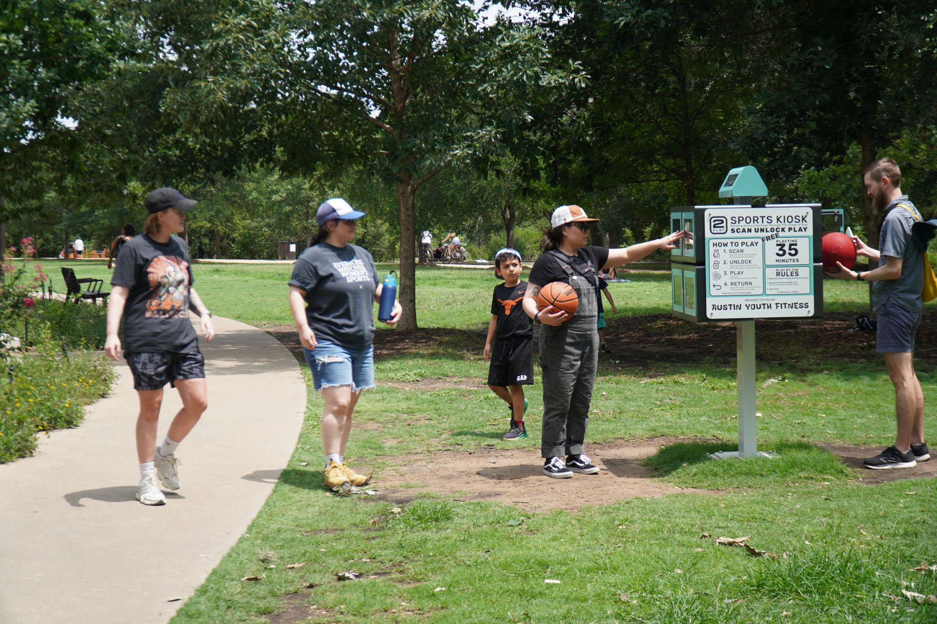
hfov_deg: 35.9
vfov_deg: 24.4
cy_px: 312
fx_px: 1444
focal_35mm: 56
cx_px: 468
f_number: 4
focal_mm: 37
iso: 100
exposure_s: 1/500
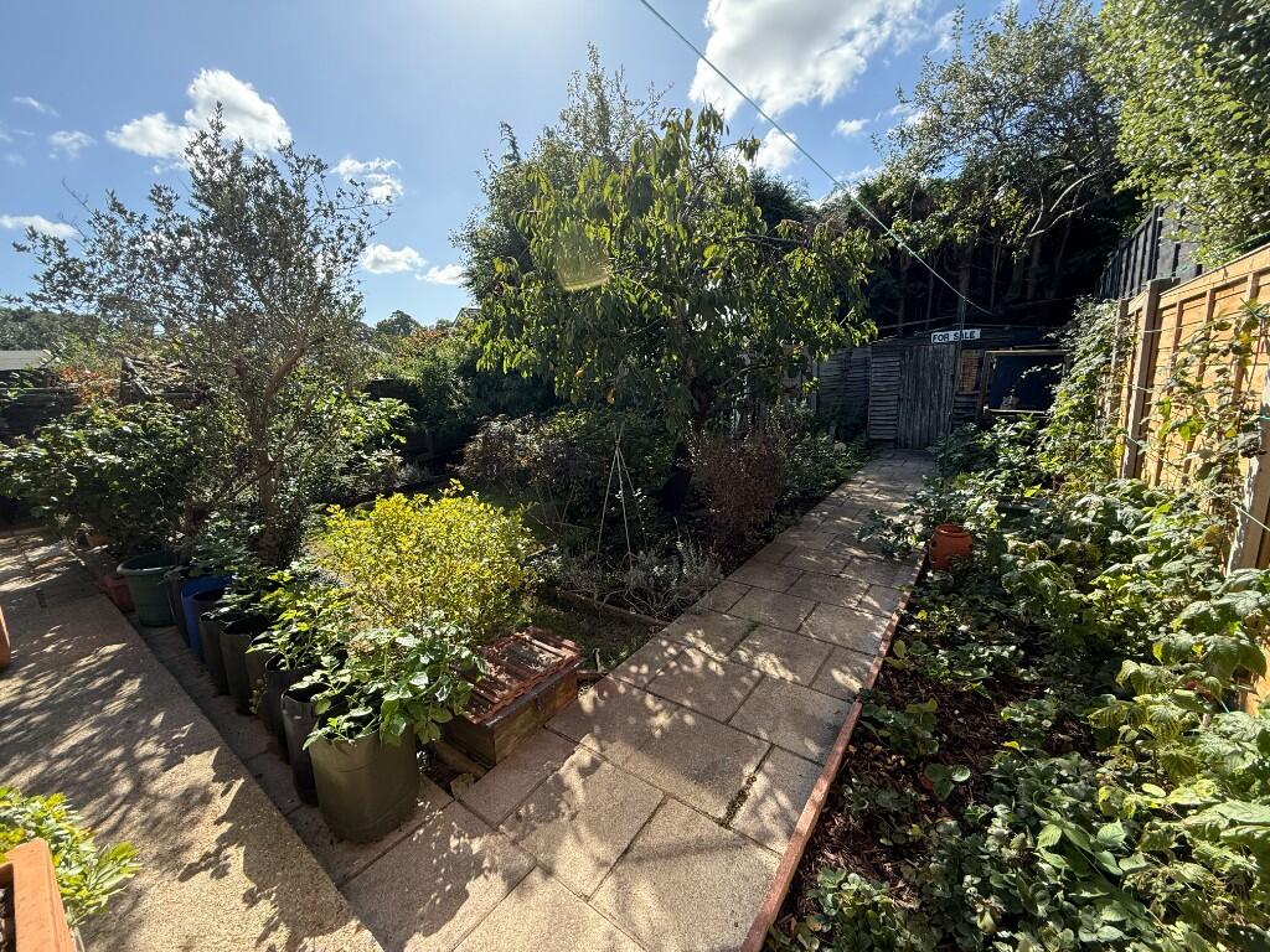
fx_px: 514
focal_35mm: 14
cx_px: 635
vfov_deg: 85.7
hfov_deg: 102.1
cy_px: 476
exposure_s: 1/779
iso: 64
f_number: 2.2
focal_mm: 2.22
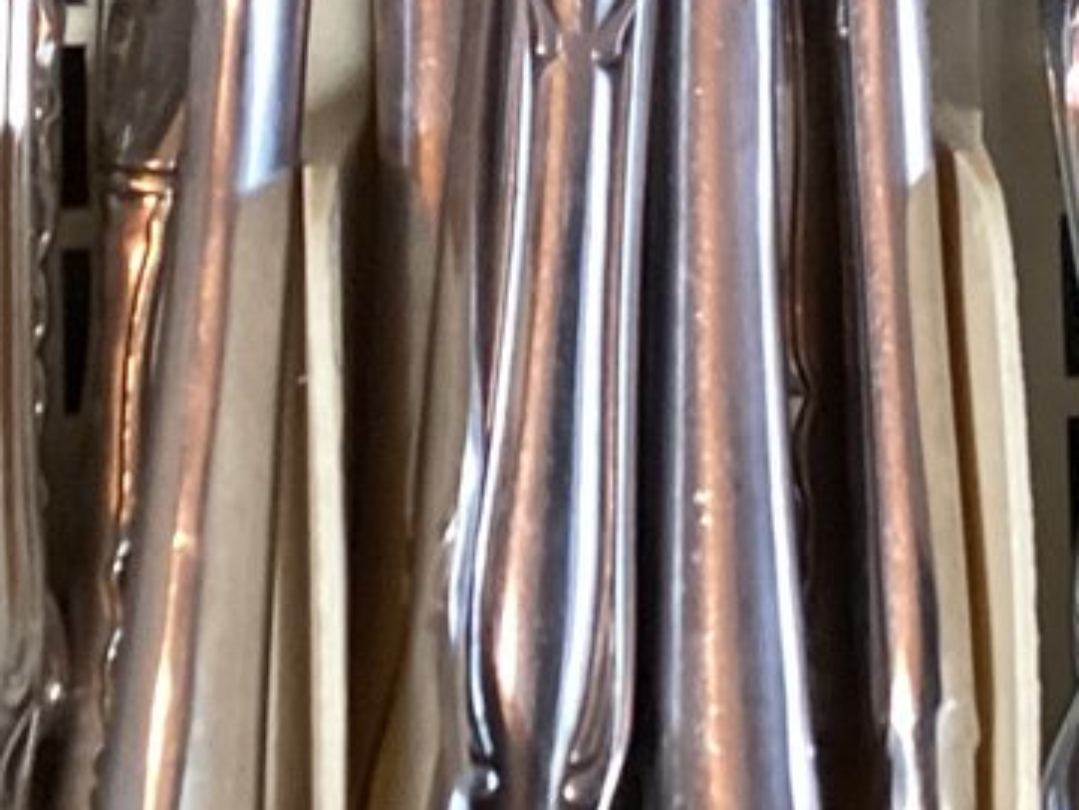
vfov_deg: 11.0
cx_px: 752
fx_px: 4054
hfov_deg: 15.1
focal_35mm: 130
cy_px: -402
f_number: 2.4
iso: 200
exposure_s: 1/50
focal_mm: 3.3
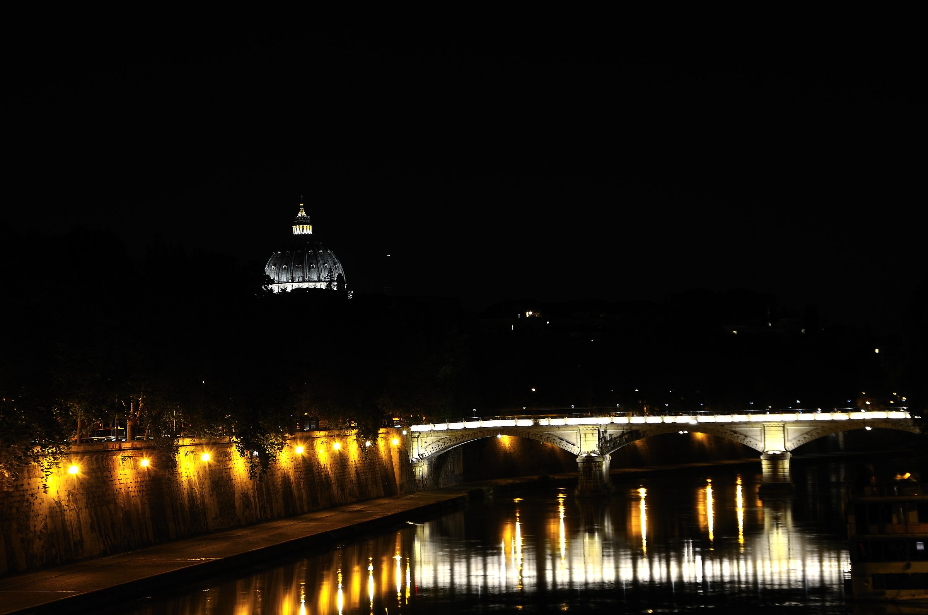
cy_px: 308
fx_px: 2701
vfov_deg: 13.0
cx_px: 464
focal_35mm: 105
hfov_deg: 19.5
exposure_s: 2.5
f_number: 10
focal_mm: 70
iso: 100
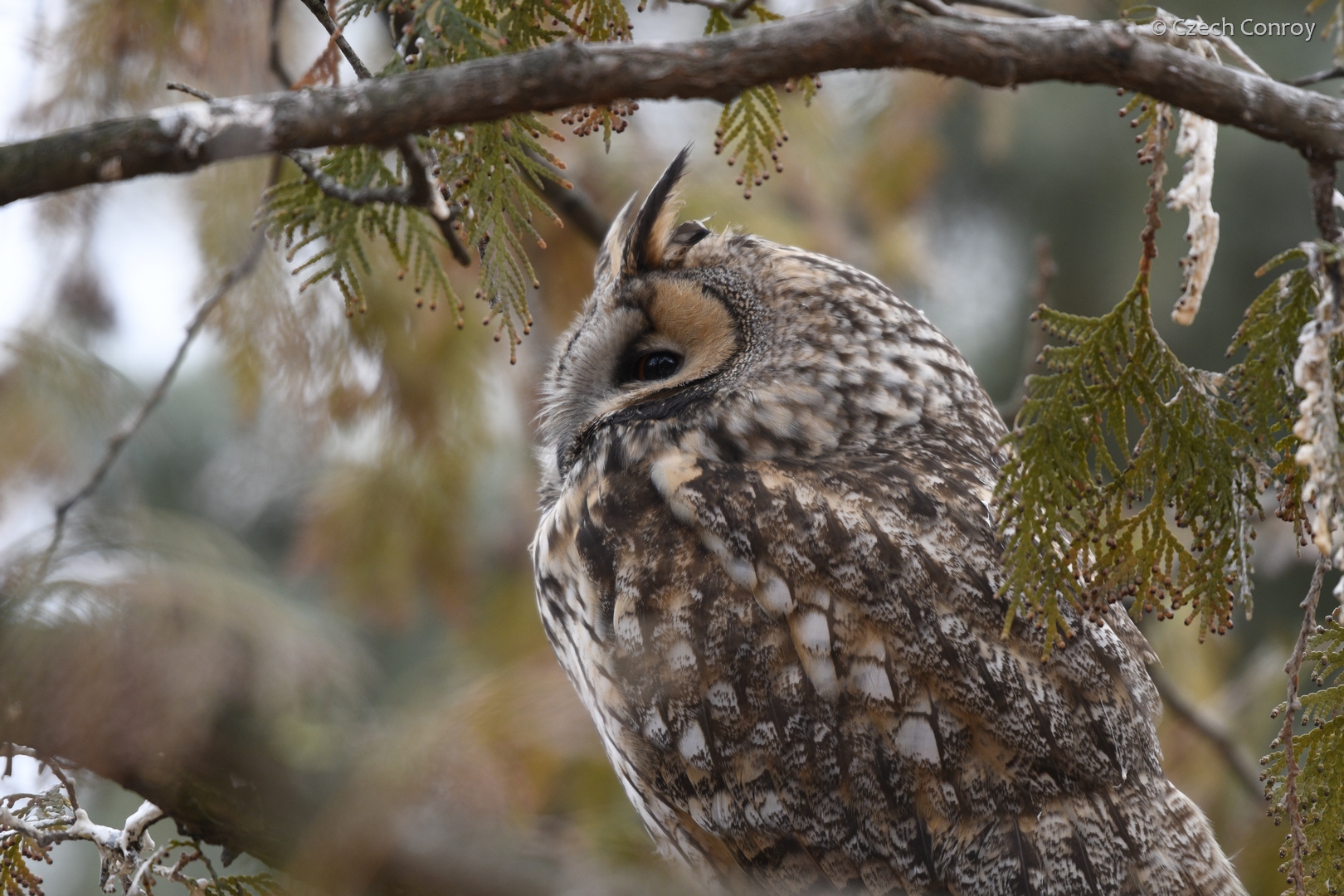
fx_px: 21838
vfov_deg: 2.4
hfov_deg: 3.5
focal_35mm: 585
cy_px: 448
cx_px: 672
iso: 500
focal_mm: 390
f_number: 5.6
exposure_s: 1/50
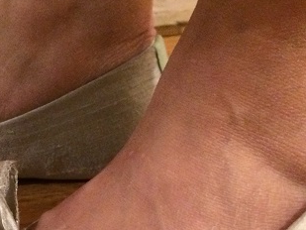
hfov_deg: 25.5
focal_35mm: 75
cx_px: 53
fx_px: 663
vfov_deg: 18.6
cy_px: 275
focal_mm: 4.15
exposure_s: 1/15
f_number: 2.2
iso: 400
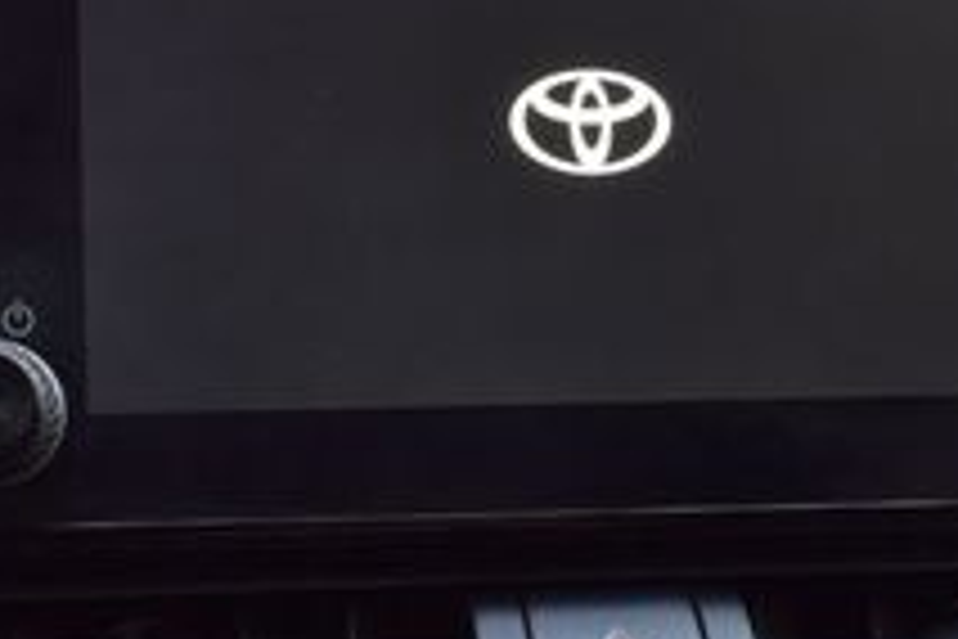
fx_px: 2634
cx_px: 666
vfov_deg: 13.7
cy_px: 544
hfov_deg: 20.5
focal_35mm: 99
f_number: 6.3
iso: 900
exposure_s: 1/15
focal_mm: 22
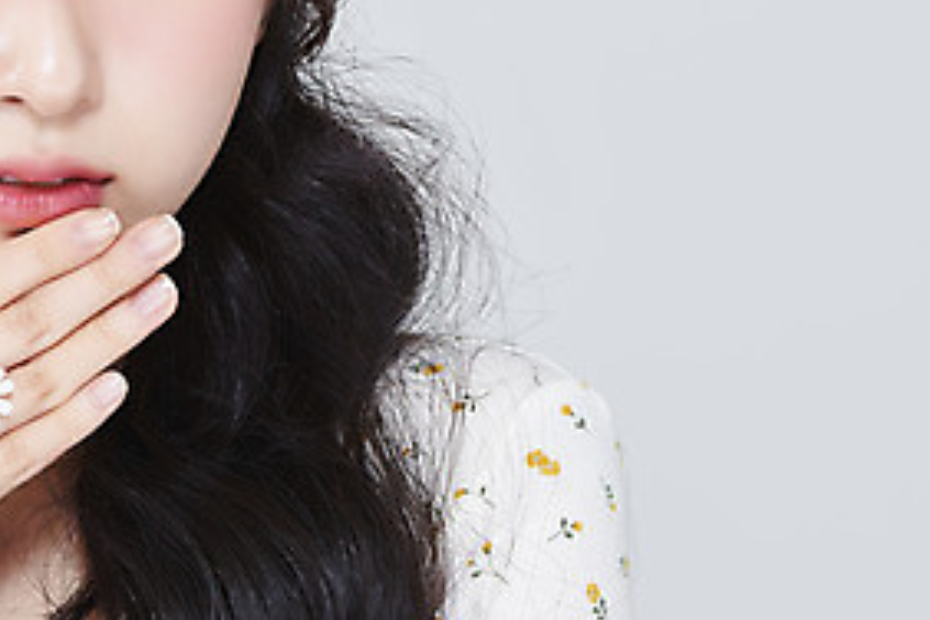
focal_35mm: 223
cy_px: 125
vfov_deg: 6.2
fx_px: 5760
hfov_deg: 9.2
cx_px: 186
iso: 64
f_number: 11
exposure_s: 1/125
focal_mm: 105
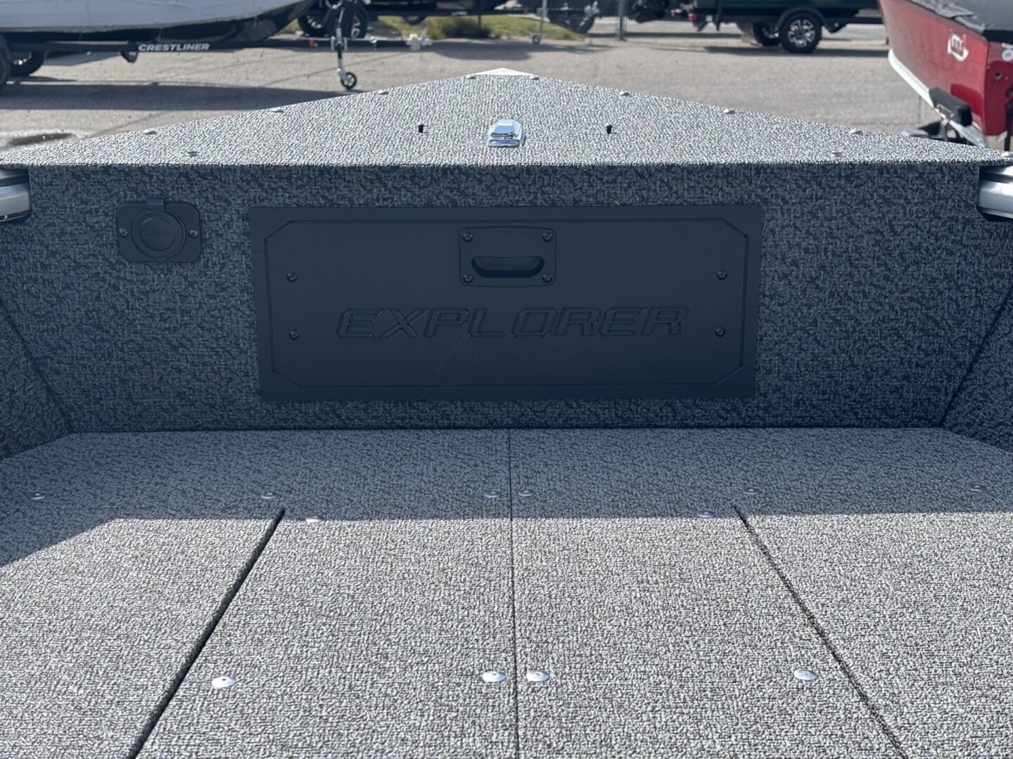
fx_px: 1522
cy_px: 380
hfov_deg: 36.8
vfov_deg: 28.0
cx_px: 506
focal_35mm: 52
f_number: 1.6
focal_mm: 5.96
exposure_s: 1/2024
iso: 32
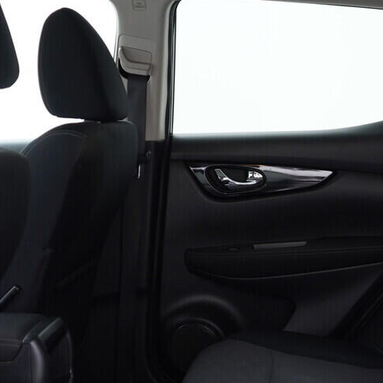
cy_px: 251
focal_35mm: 65
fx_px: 814
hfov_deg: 26.0
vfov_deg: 26.4
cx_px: 310
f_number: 2.8
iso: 320
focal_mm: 24
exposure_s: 1/40
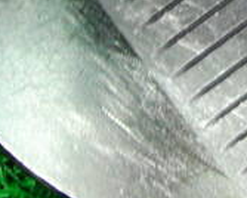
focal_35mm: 138
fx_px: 1010
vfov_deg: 10.9
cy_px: -83
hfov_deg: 13.7
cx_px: 250
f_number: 3.6
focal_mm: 6.42
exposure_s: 1/20
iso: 400
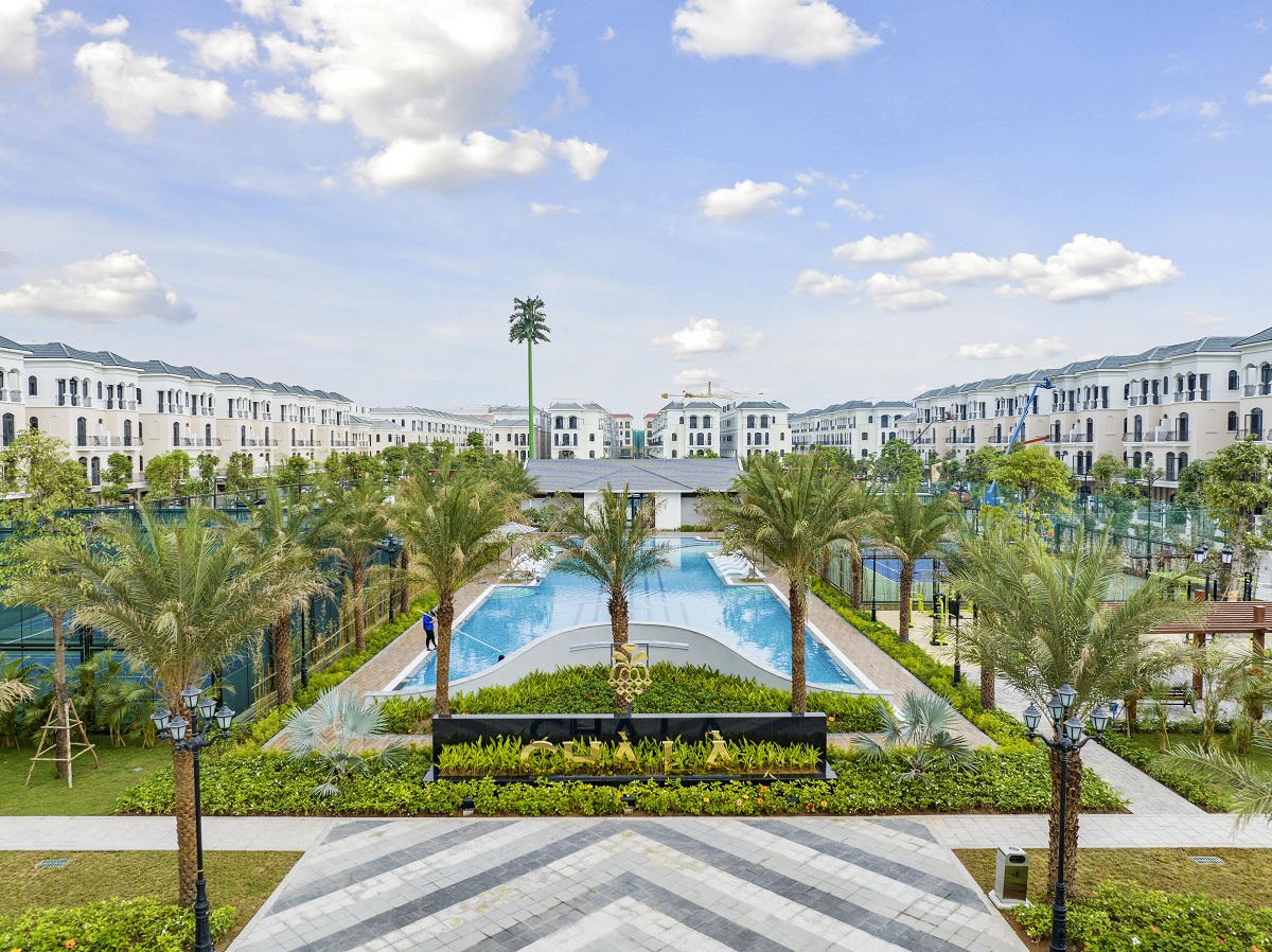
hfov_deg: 71.6
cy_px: 476
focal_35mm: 24
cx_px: 636
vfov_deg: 56.7
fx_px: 881
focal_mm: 12.29
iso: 100
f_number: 4.5
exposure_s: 1/400
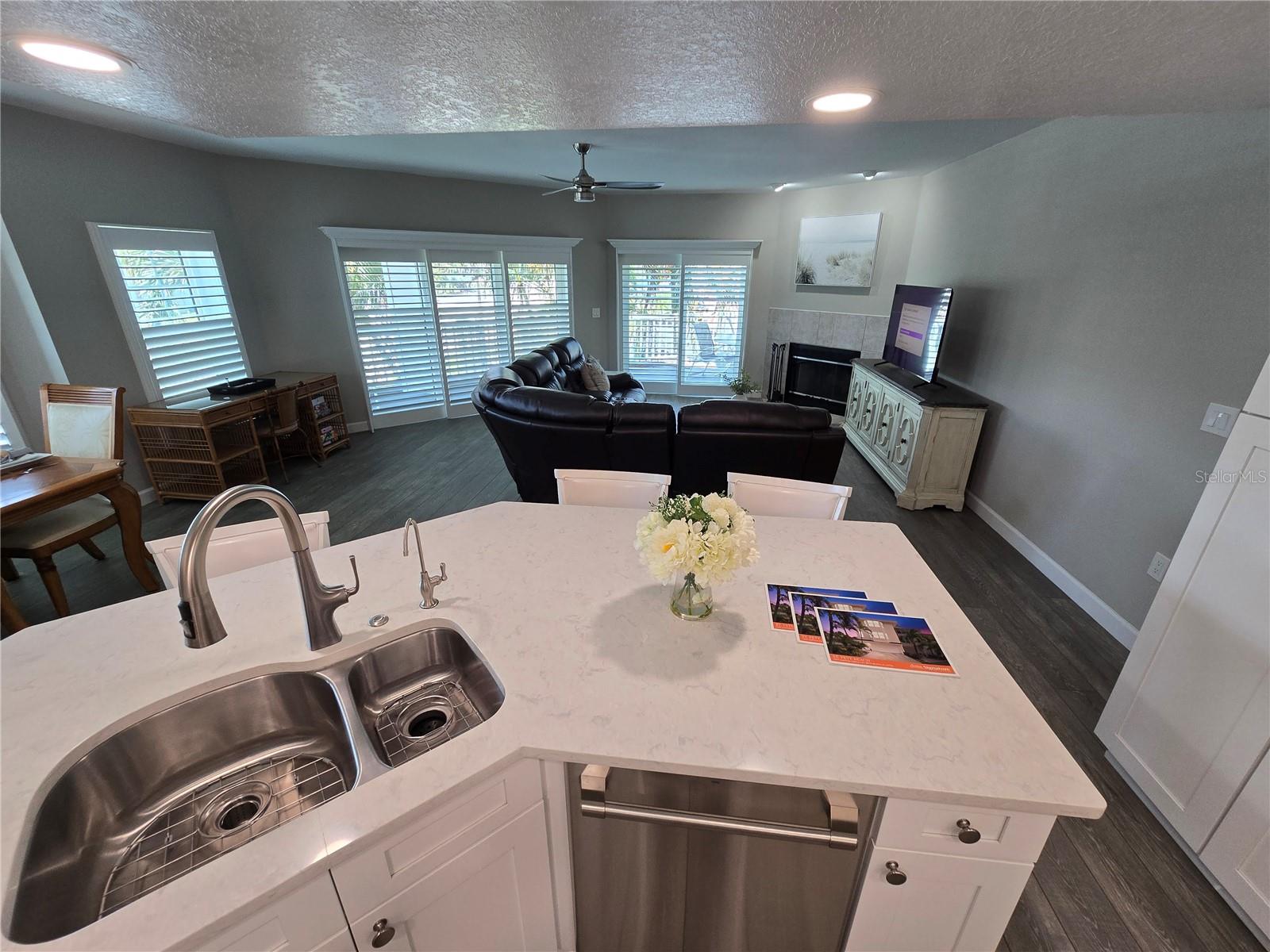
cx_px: 635
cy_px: 476
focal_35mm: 13
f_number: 2.2
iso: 80
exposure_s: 1/60
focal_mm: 2.2
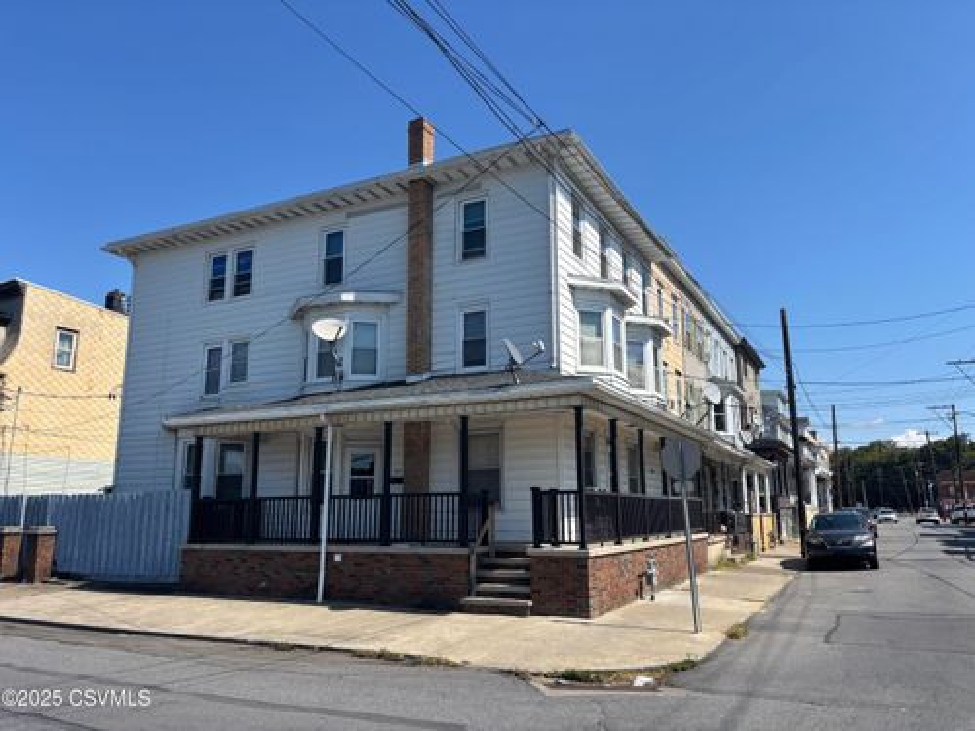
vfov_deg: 53.1
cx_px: 488
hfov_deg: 67.3
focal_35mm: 26
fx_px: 732
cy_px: 366
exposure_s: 1/3205
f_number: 1.6
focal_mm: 5.96
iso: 50
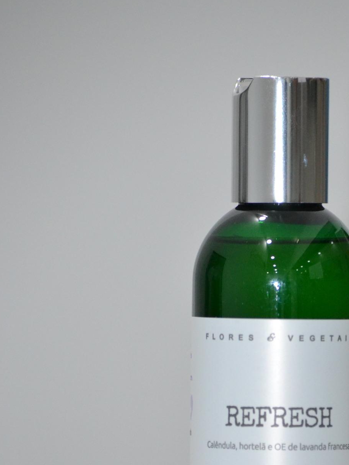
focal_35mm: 273
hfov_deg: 5.4
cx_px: 273
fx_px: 3669
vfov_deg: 7.2
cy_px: 398
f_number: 5
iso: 1600
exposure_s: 1/200
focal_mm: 100
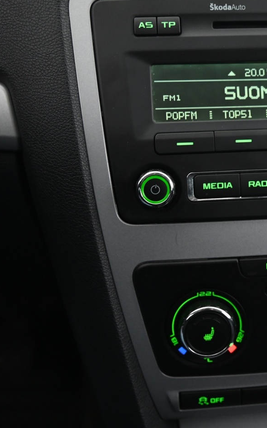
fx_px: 780
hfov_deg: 18.5
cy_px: 207
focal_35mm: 67
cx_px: 307
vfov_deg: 30.6
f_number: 4
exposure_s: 1/13
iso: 2000
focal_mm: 38
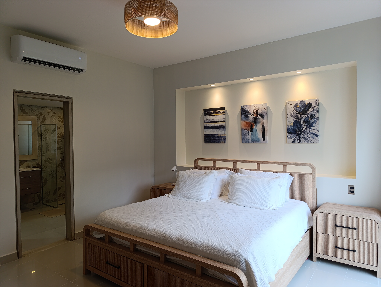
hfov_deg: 73.8
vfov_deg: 59.0
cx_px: 190
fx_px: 254
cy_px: 144
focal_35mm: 23
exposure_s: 1/100
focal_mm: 6.14
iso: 320
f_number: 1.6
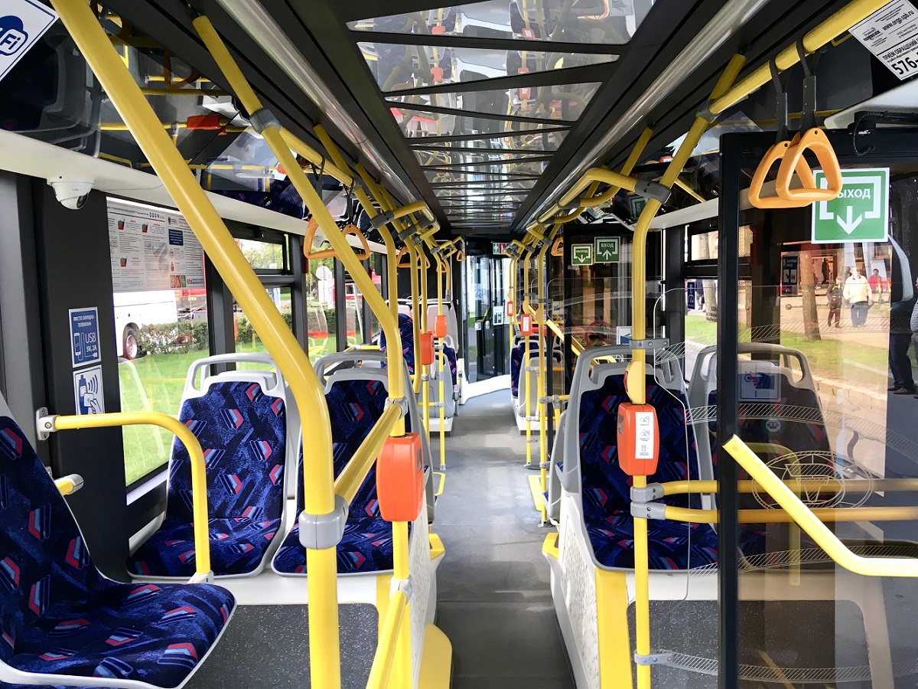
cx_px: 459
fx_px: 769
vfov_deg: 48.2
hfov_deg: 61.7
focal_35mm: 29
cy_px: 344
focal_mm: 4.15
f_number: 2.2
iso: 25
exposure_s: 1/33
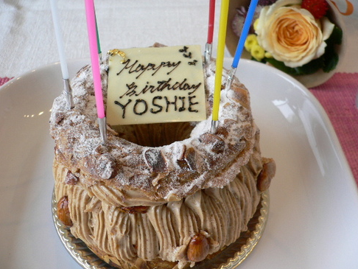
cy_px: 134
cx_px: 183
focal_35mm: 36
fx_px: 372
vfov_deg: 39.7
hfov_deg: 51.3
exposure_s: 1/50
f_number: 2.8
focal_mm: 5.8
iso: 100
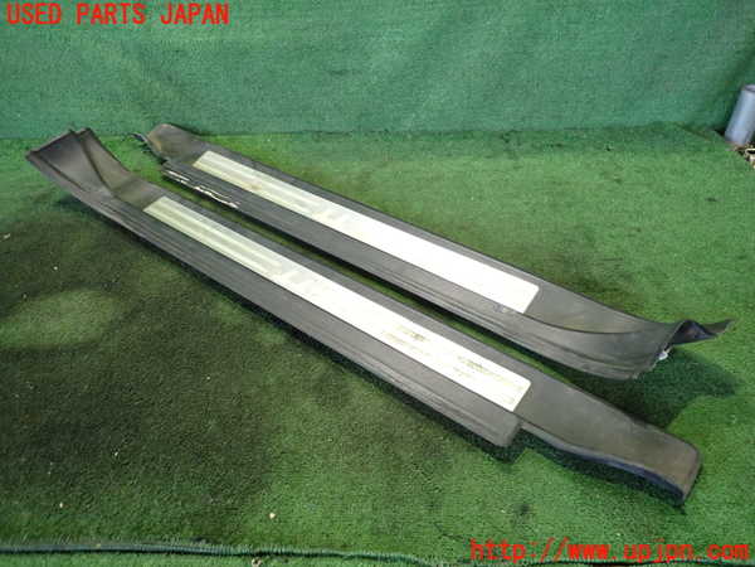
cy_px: 284
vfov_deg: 54.9
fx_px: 545
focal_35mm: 25
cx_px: 378
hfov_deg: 69.4
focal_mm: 4.5
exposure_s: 1/30
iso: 400
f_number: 2
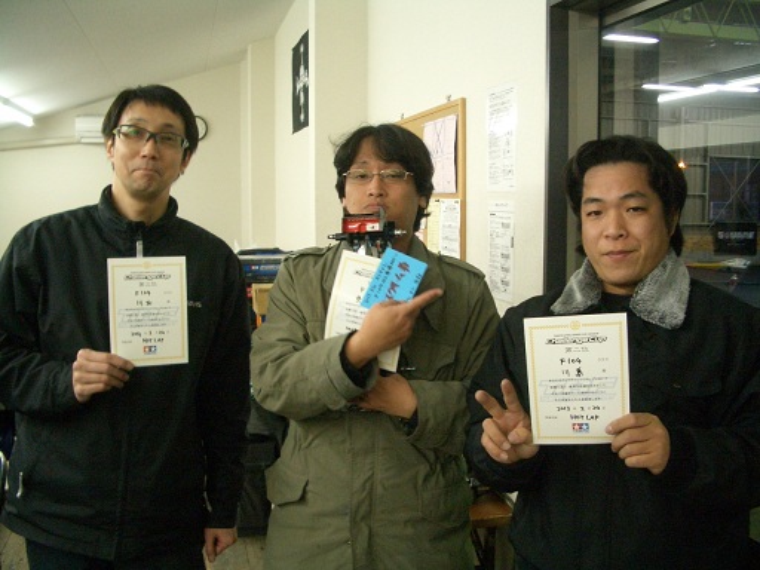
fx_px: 768
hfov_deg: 52.6
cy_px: 285
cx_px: 380
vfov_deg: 40.7
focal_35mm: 35
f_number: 2.6
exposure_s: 1/30
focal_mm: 5.8
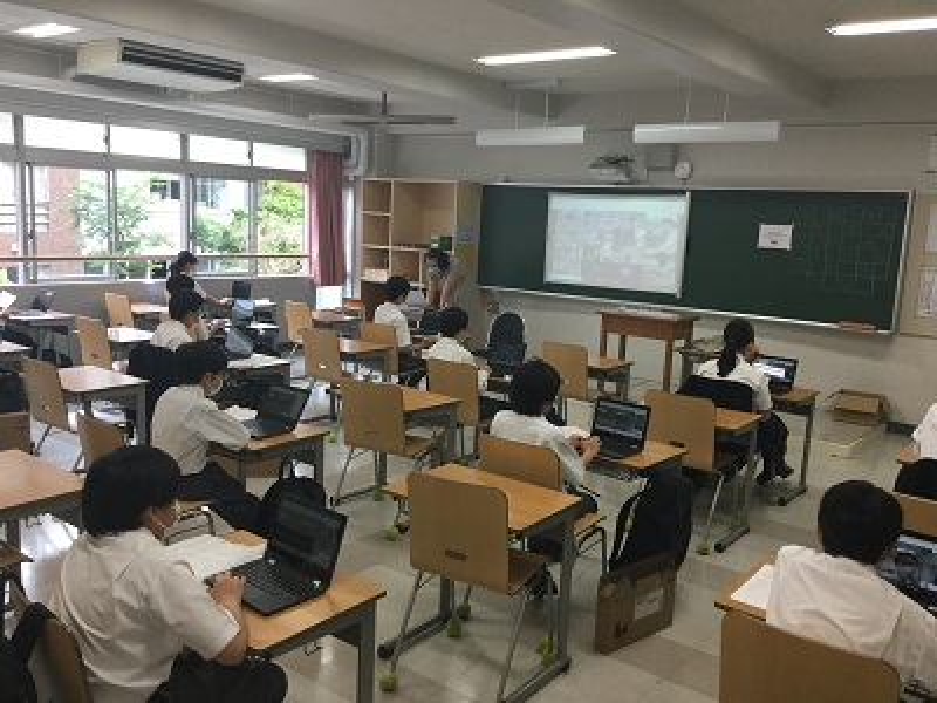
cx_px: 468
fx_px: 839
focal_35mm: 31
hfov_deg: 58.4
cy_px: 352
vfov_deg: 45.4
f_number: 2.4
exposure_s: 1/30
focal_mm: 3.3
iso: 32
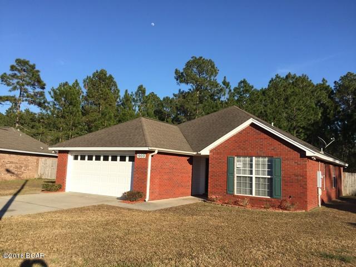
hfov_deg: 61.7
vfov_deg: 48.2
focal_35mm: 29
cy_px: 134
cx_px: 178
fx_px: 298
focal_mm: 4.15
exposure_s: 1/1647
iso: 32
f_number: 2.2
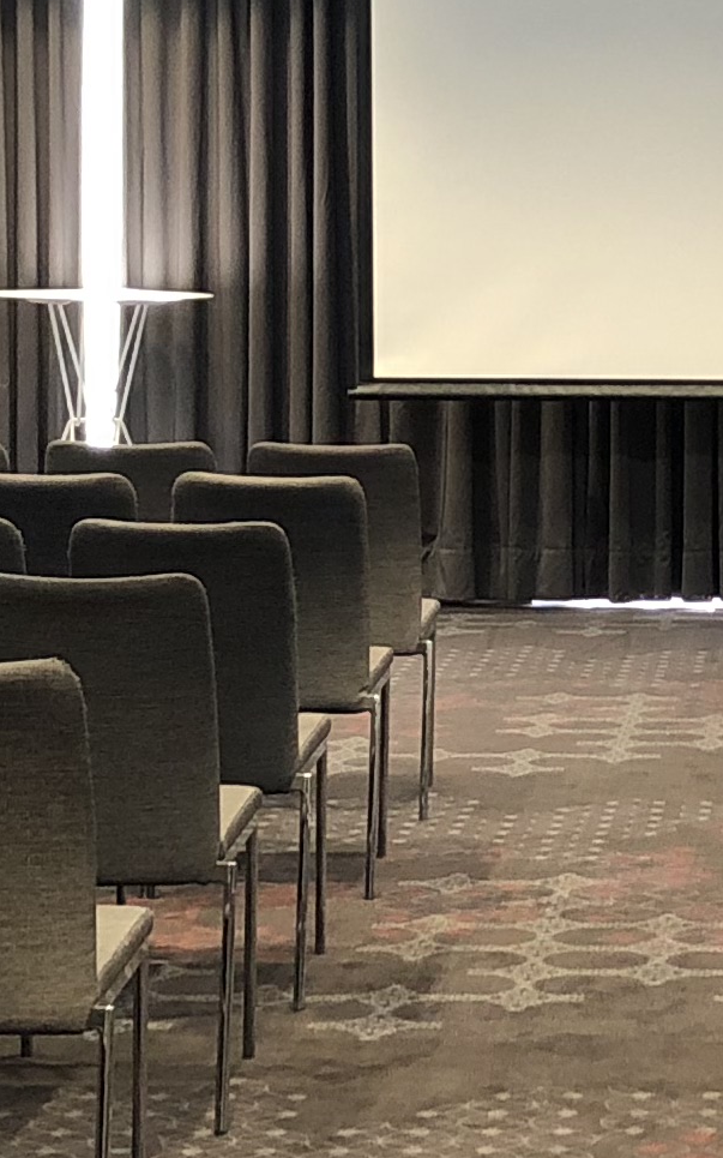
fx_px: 3910
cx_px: 1012
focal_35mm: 124
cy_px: 498
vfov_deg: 16.8
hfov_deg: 10.3
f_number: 1.8
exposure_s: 1/15
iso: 50
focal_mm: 3.99
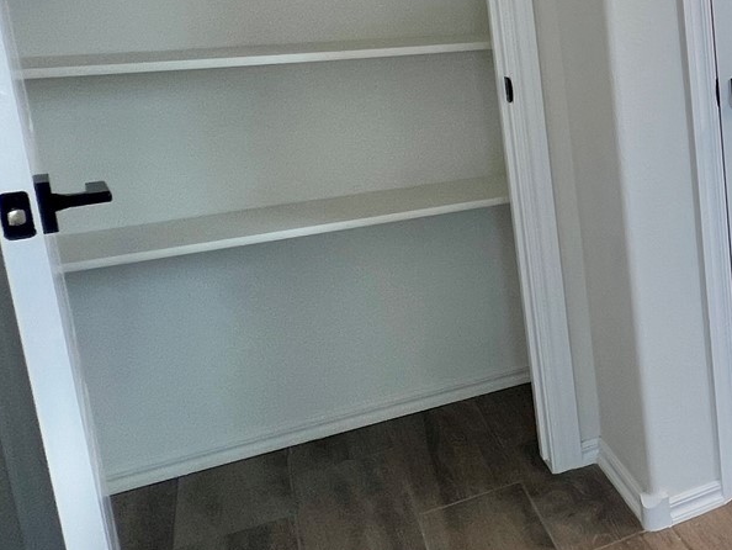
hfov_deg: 28.7
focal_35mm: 42
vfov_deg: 33.4
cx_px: 1094
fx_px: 889
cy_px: 110
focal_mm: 1.57
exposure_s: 1/120
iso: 50
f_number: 1.8
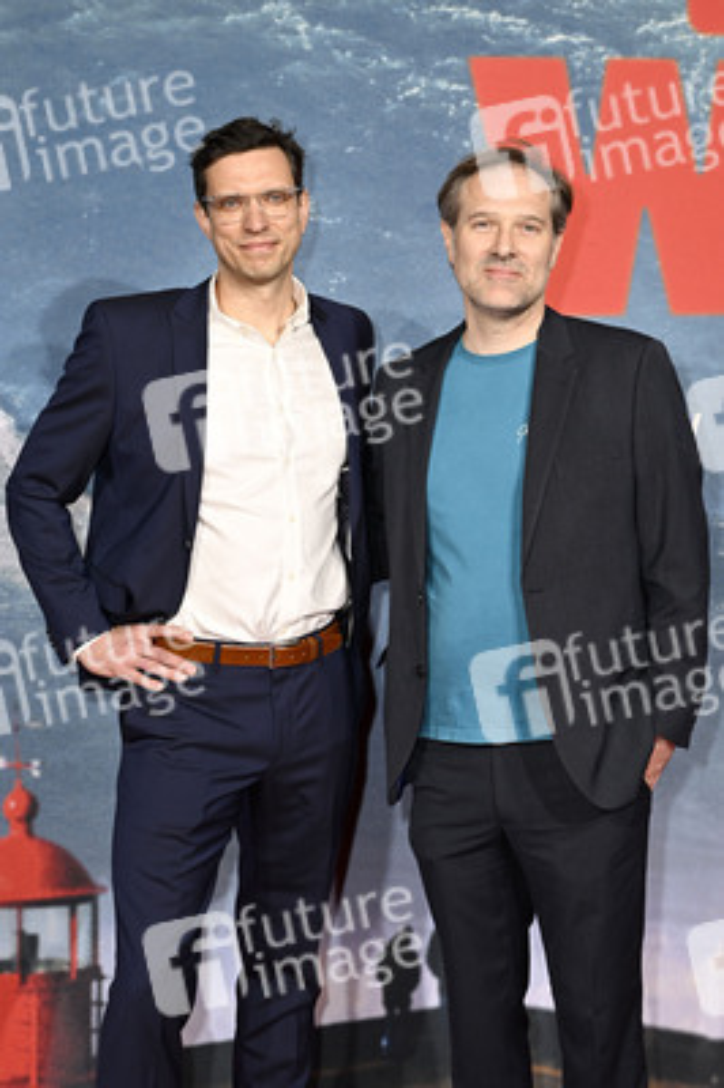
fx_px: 1420
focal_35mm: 47
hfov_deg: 28.6
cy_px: 544
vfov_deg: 41.9
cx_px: 362
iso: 125
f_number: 3.5
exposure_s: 1/200
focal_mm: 47
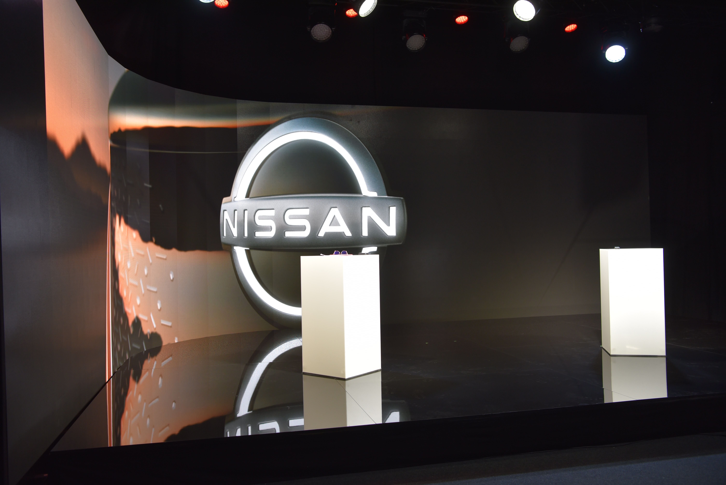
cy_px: 242
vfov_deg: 41.1
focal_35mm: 32
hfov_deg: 58.7
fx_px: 646
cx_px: 363
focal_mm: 32
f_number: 4
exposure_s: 1/60
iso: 560
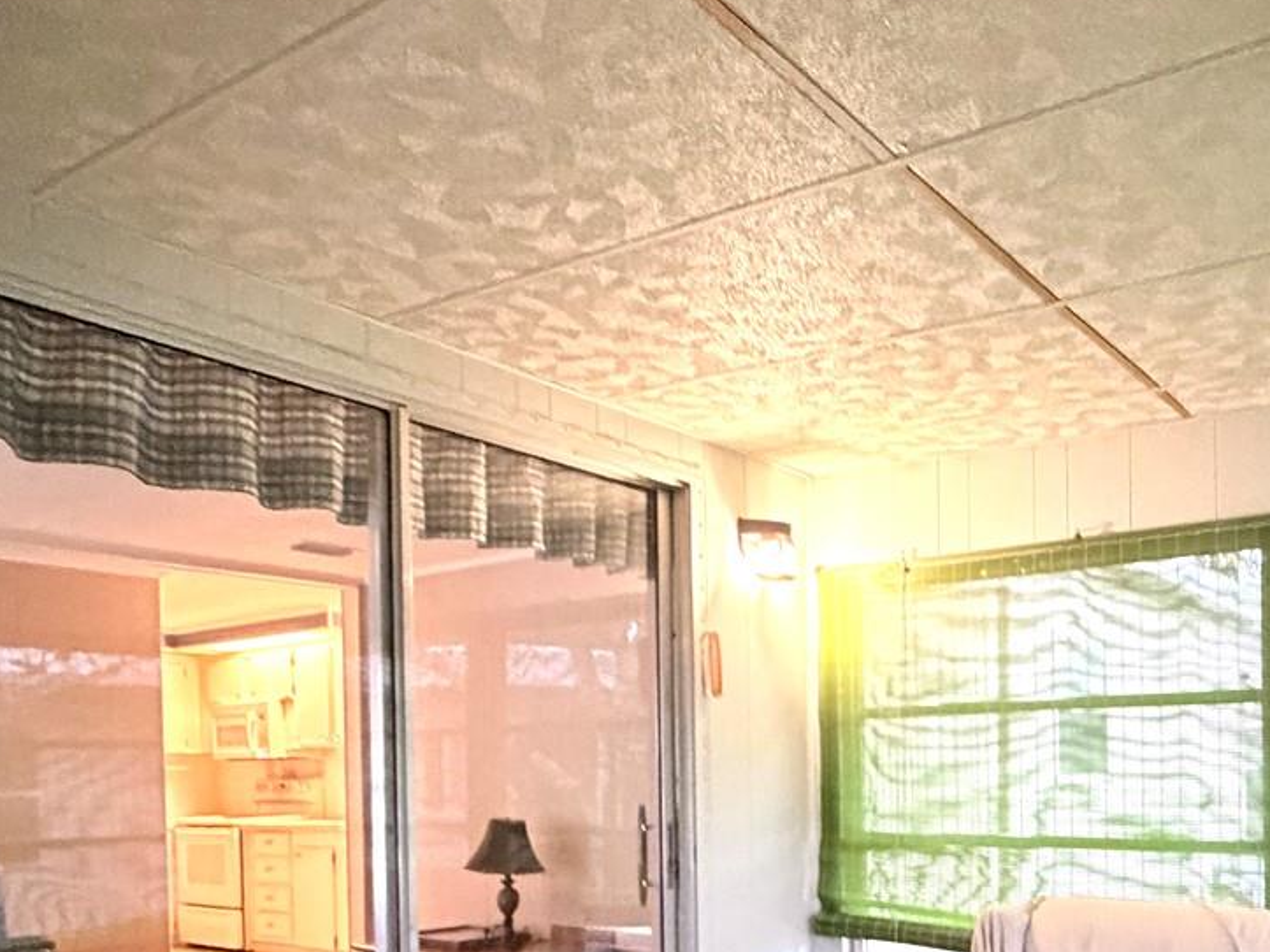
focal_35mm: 31
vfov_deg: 43.1
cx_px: 862
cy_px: 775
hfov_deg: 56.9
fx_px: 1137
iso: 1000
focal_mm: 2.22
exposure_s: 1/40
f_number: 2.2
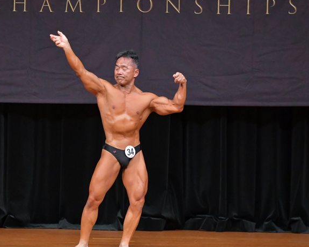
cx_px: 110
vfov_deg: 4.8
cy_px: 132
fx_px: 2945
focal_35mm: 322
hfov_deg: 6.0
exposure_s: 1/400
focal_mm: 170
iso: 5000
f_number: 5.6
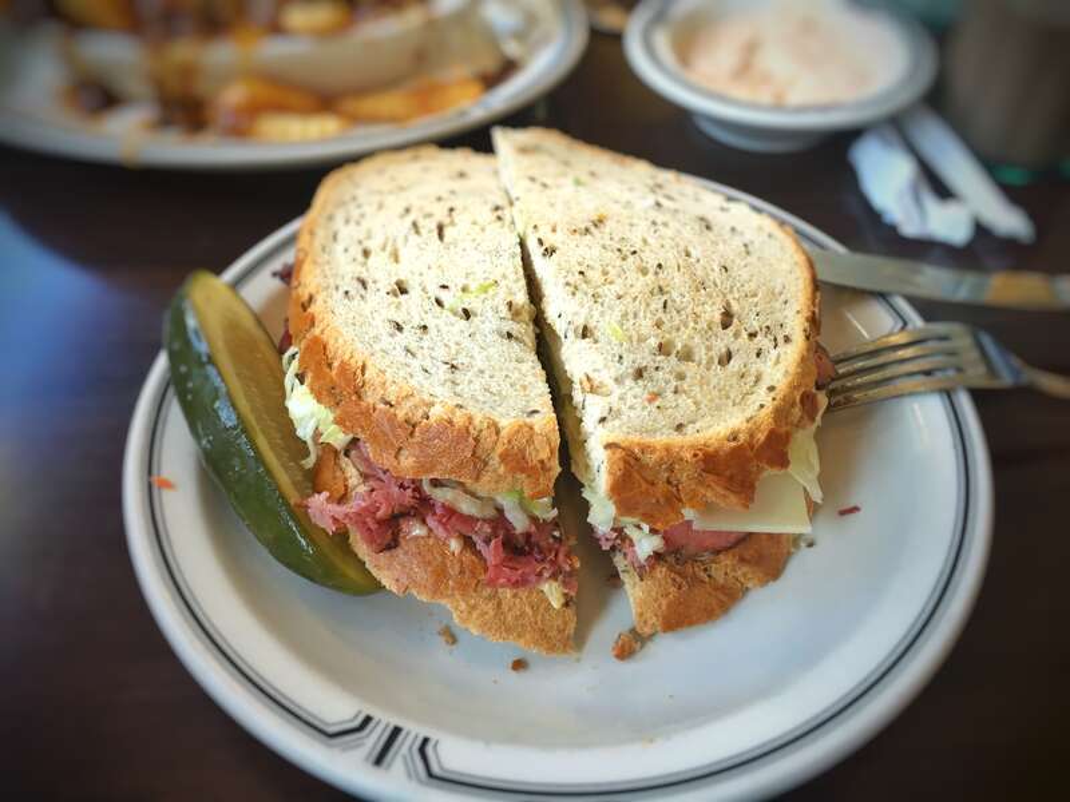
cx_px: 535
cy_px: 401
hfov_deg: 61.7
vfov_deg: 48.2
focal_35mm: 29
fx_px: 896
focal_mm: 4.15
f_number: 2.2
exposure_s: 1/40
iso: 32
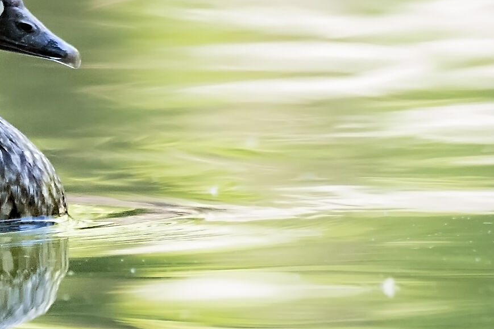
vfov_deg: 1.0
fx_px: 19330
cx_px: -91
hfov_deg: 1.5
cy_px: 99
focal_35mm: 1409
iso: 6400
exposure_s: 1/250
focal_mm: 340
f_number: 7.1
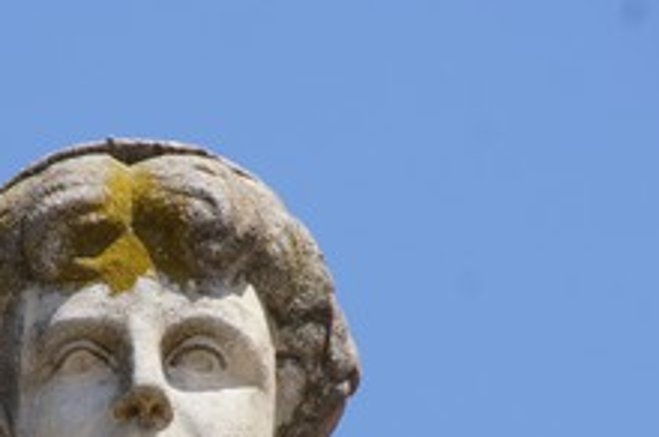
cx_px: 147
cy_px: 373
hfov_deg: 3.3
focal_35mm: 626
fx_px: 11442
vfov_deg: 2.2
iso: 100
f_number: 7.1
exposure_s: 1/320
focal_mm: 200
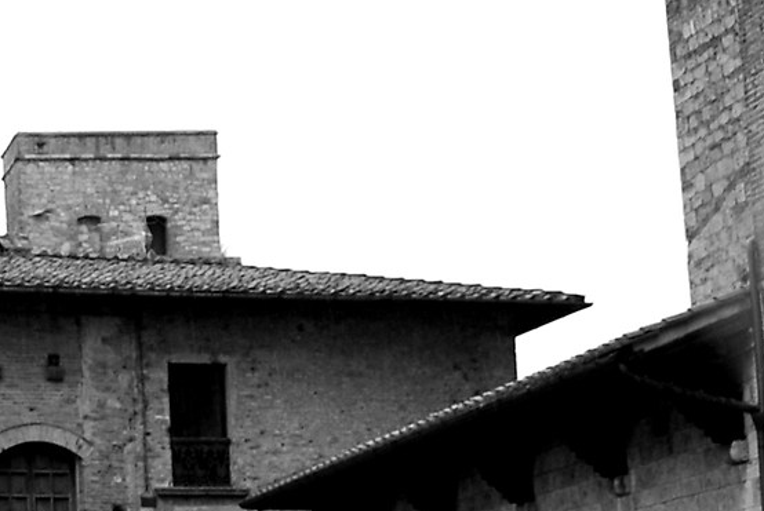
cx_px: -463
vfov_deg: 13.0
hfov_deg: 17.2
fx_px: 2210
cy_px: 525
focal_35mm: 104
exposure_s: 1/125
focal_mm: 16
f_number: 5.6
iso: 200
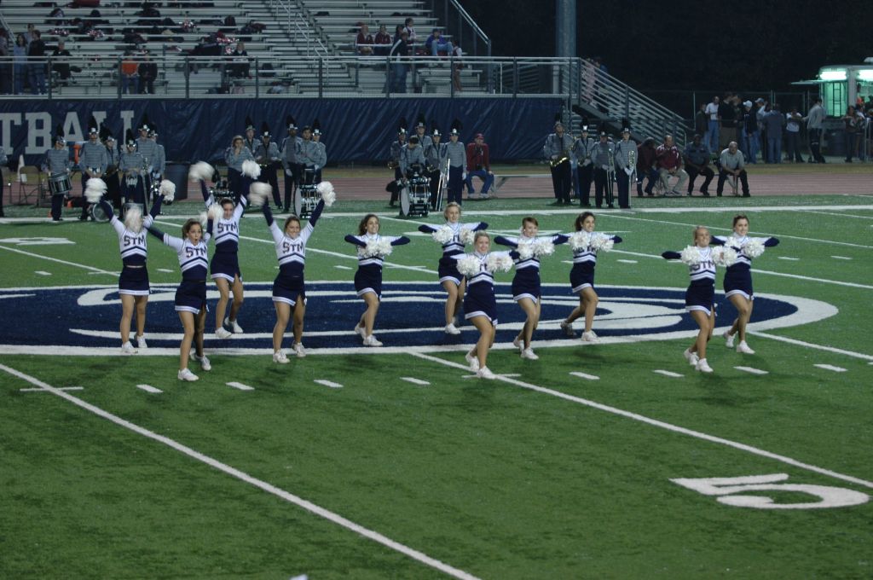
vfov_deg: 9.6
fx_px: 3451
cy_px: 290
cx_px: 436
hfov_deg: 14.4
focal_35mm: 142
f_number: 2.8
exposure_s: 1/60
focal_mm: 95
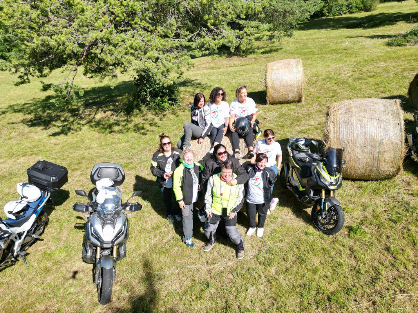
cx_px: 209
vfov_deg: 56.8
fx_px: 290
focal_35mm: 24
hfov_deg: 71.6
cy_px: 156
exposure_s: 1/3200
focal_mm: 6.72
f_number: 1.7
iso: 200
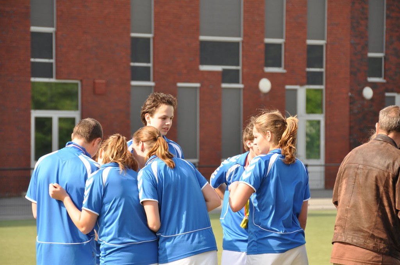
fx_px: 1997
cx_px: 200
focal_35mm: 180
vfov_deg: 7.6
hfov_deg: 11.4
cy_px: 132
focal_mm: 120
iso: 400
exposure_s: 1/500
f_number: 5.3
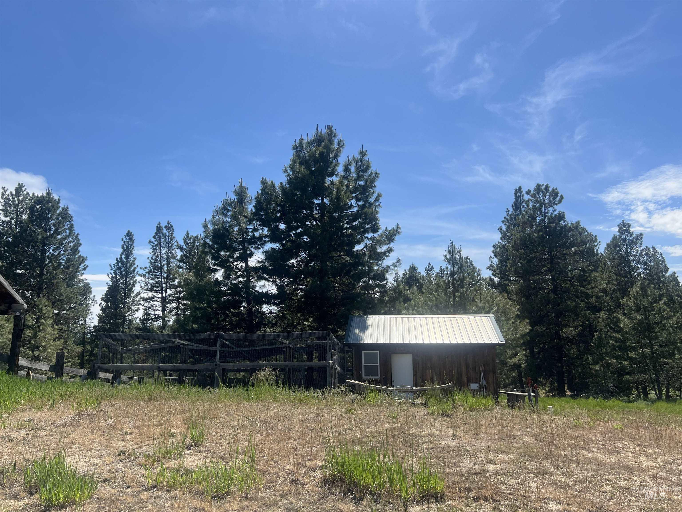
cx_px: 341
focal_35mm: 26
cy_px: 256
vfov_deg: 53.1
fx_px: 512
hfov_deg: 67.3
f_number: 1.5
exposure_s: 1/5587
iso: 50
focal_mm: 5.7
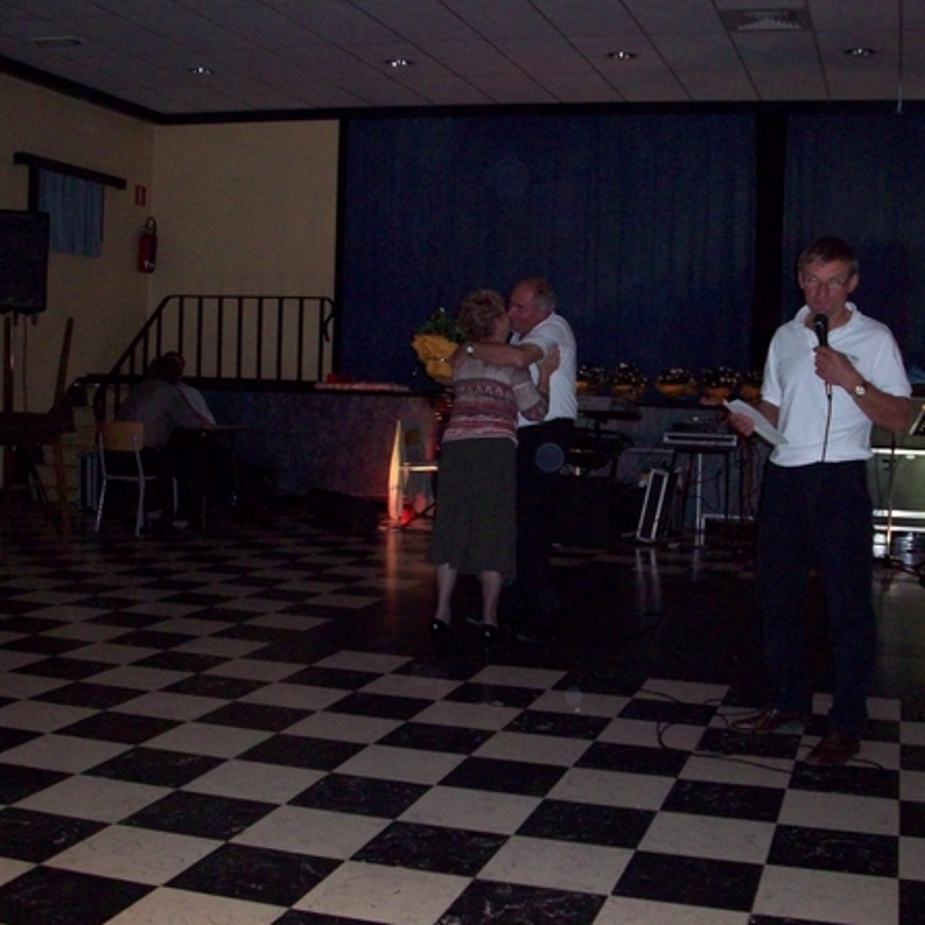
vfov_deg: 38.3
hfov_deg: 38.3
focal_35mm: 44
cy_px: 465
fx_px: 1330
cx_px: 500
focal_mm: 6.2
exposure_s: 1/45
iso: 200
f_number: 2.8
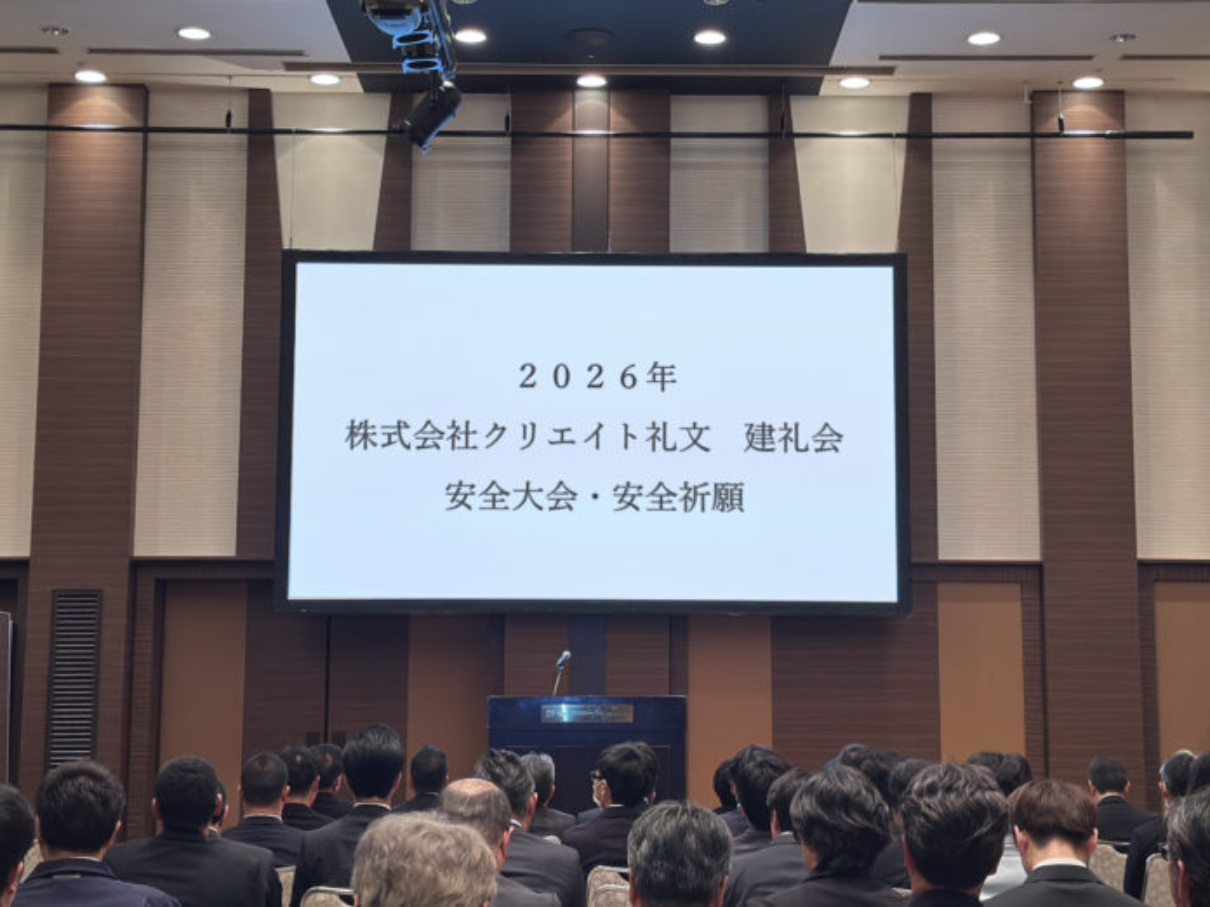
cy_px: 454
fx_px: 1223
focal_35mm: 35
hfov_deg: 52.6
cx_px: 605
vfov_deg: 40.7
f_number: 1.8
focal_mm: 6.8
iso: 125
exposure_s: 1/50
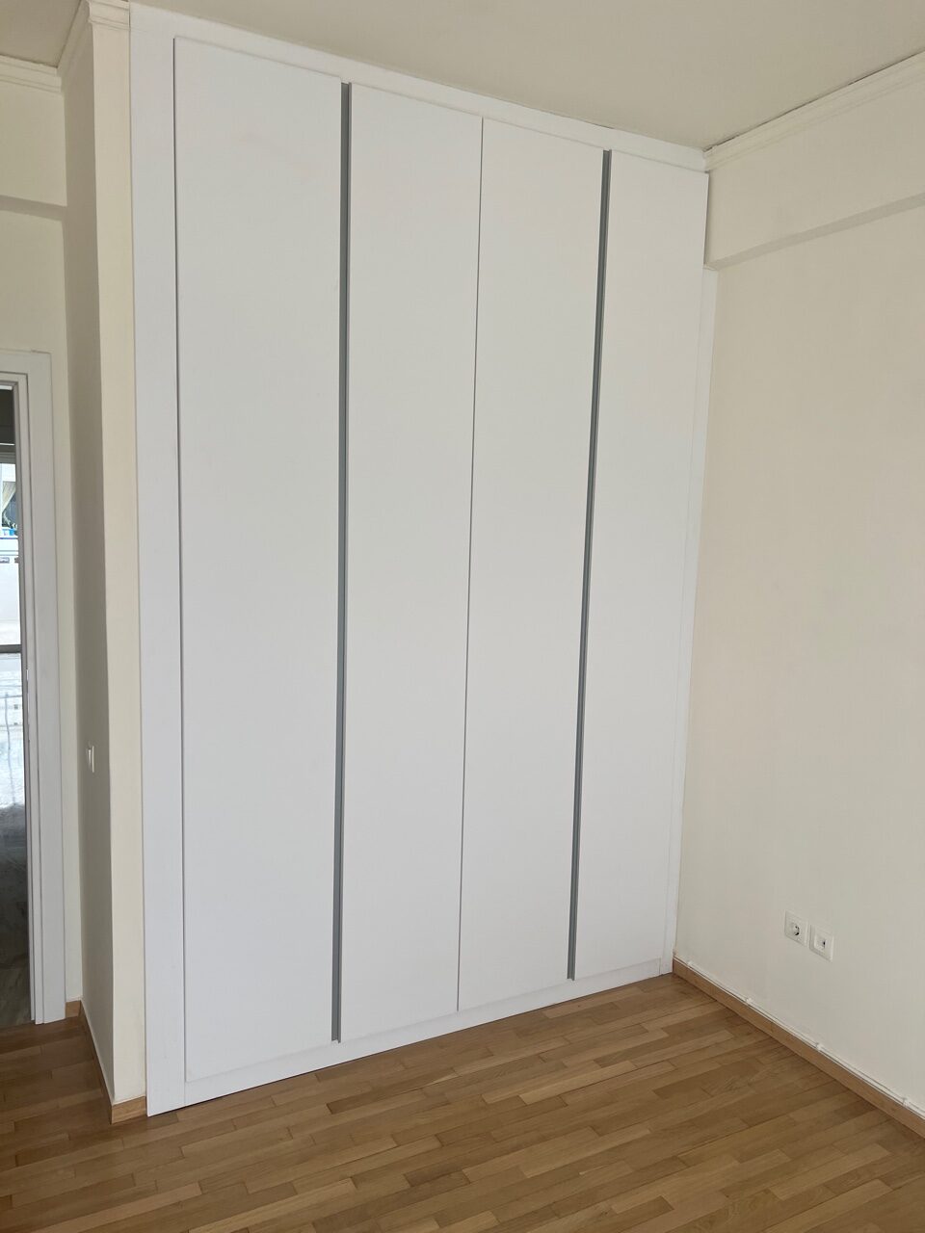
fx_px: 926
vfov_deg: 67.3
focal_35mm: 26
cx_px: 462
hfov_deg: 53.1
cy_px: 616
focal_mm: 5.7
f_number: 1.5
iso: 50
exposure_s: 1/316
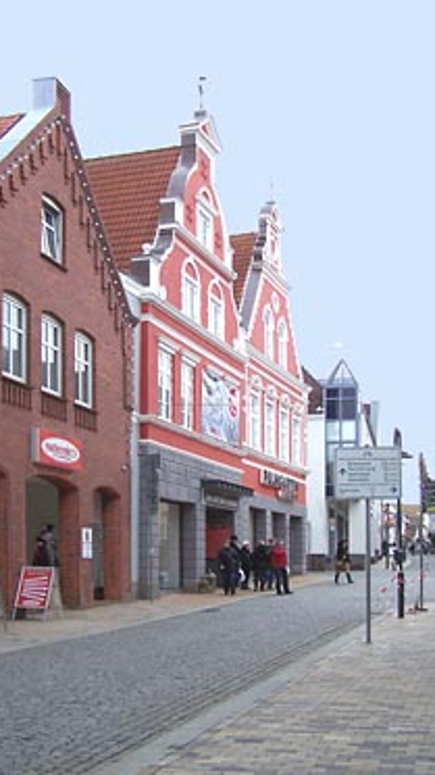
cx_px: 215
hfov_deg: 28.3
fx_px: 862
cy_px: 385
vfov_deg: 48.4
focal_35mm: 42
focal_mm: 6.3
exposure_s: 1/320
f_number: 2.8
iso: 64
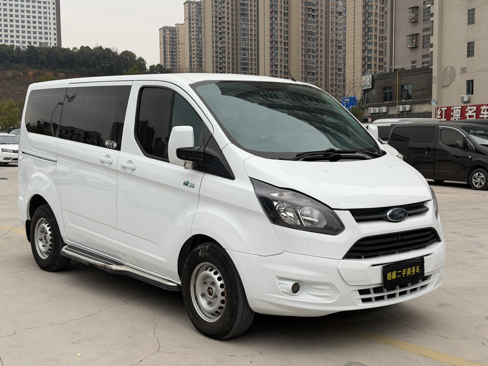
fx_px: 677
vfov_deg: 30.3
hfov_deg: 39.7
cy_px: 183
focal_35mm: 48
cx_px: 244
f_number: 1.78
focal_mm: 6.76
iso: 64
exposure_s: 1/837
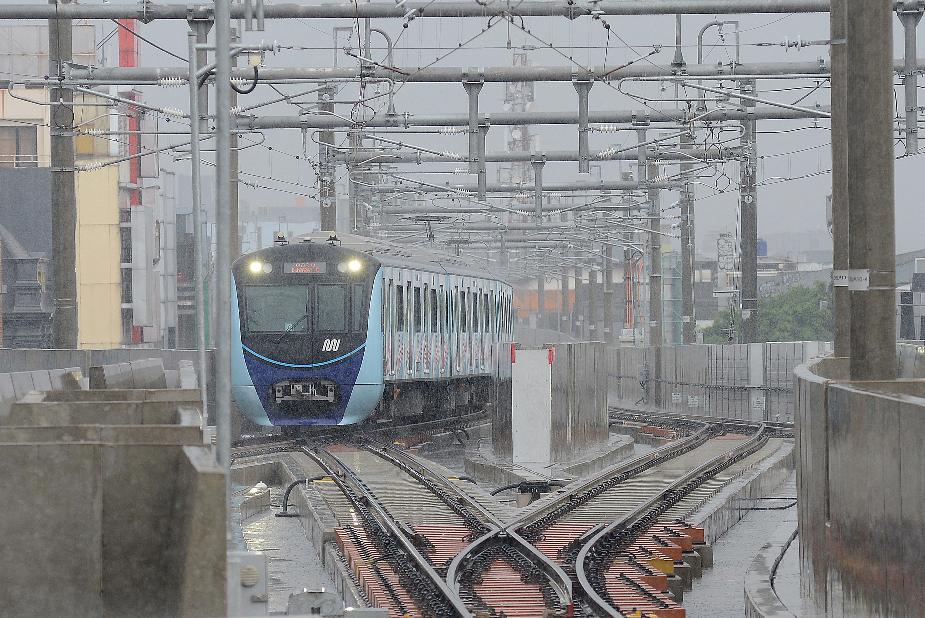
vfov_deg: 6.9
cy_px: 309
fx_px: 5141
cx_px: 462
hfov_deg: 10.3
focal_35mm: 200
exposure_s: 1/250
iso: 200
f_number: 2.8
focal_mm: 200
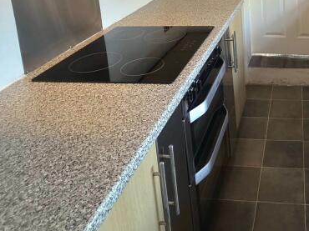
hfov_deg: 47.6
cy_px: -16
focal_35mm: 36
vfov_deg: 34.8
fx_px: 321
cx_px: 261
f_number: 1.9
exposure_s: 1/101
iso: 200
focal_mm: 2.2
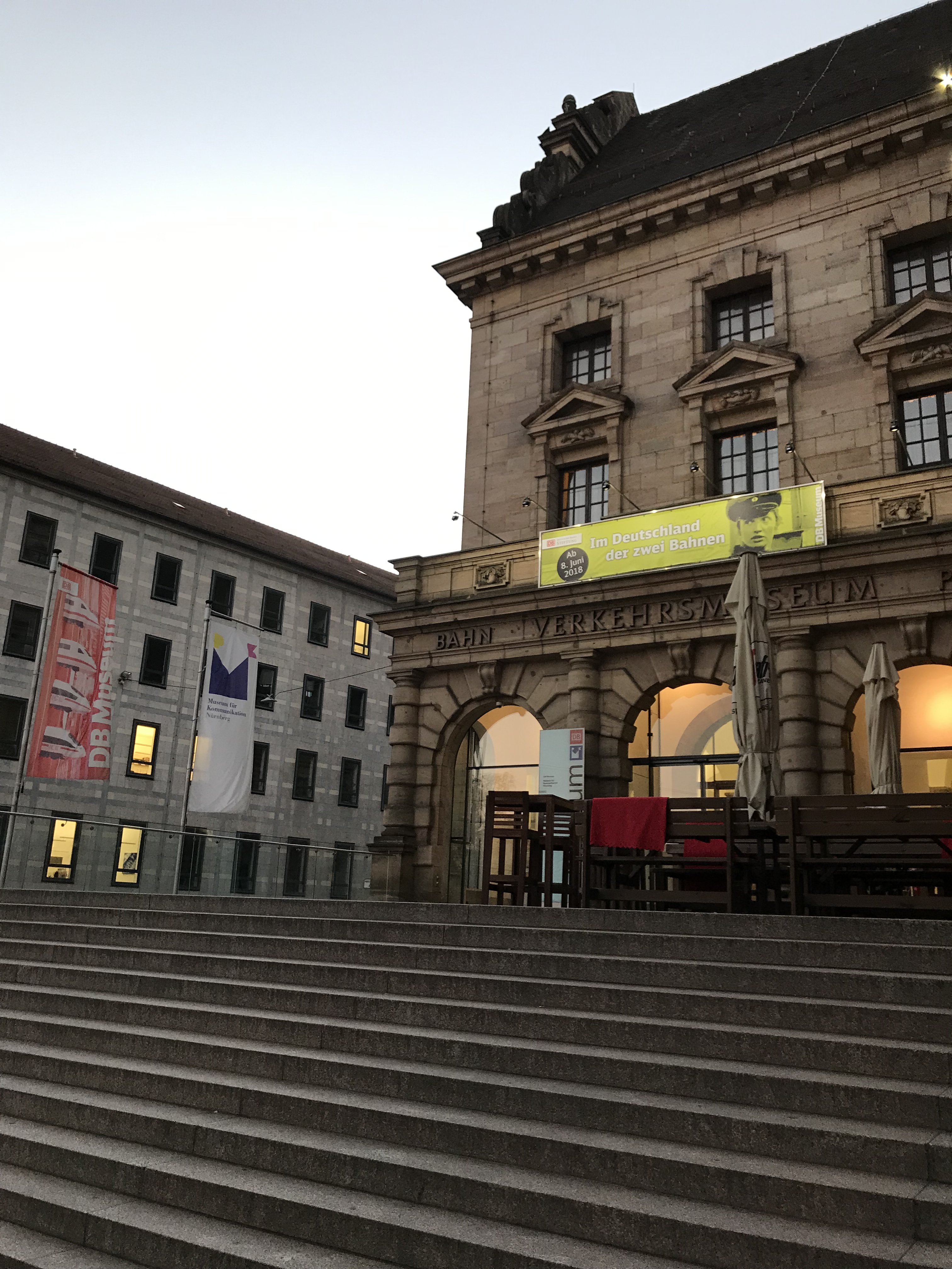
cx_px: 476
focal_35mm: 28
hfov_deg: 49.7
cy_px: 634
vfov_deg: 63.4
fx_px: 1027
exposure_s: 1/50
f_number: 1.8
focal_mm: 3.99
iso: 32
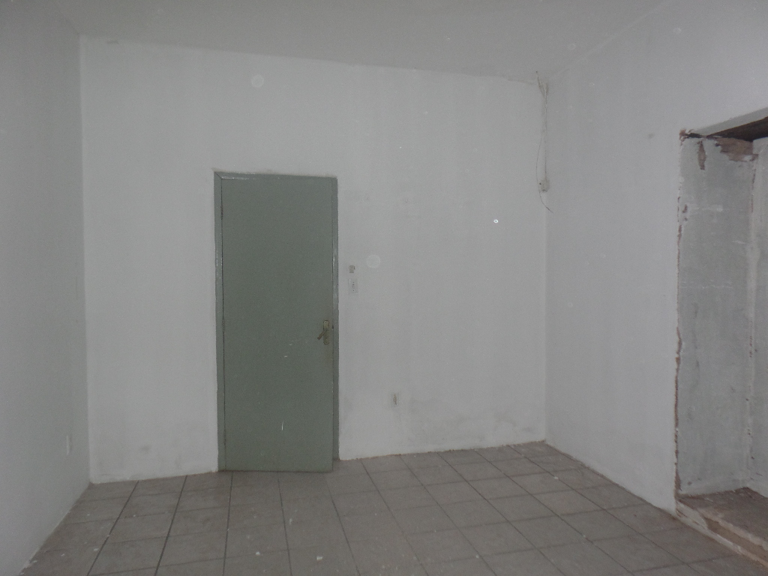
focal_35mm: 23
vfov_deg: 58.9
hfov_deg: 73.9
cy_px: 288
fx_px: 510
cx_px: 384
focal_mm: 4.1
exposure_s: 1/30
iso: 200
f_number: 2.8
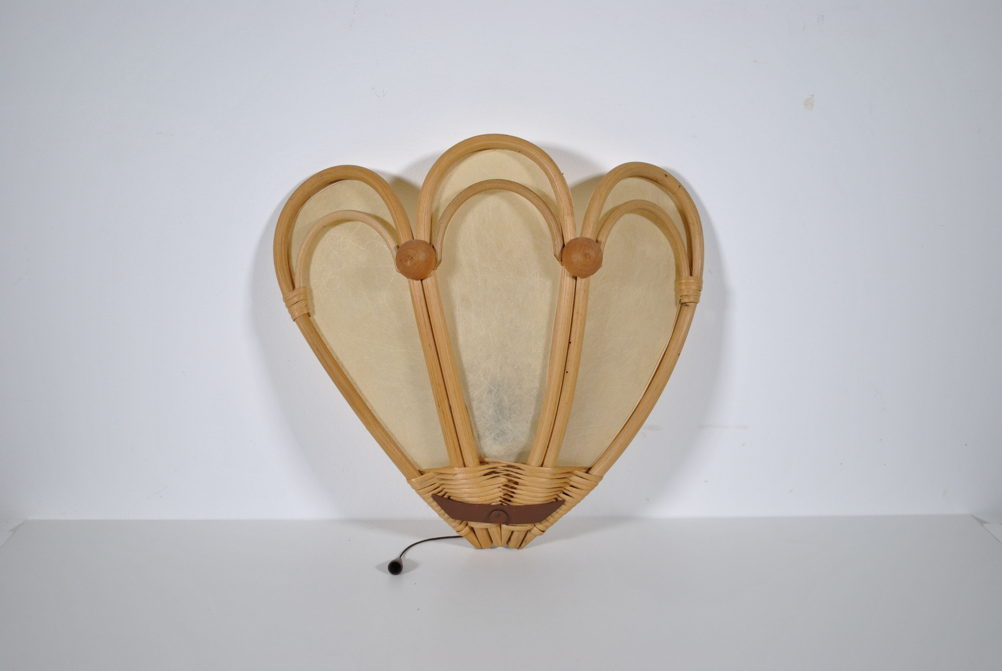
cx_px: 501
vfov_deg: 34.3
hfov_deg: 49.5
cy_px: 336
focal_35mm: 39
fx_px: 1087
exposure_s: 1/100
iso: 200
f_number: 4.2
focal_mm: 26
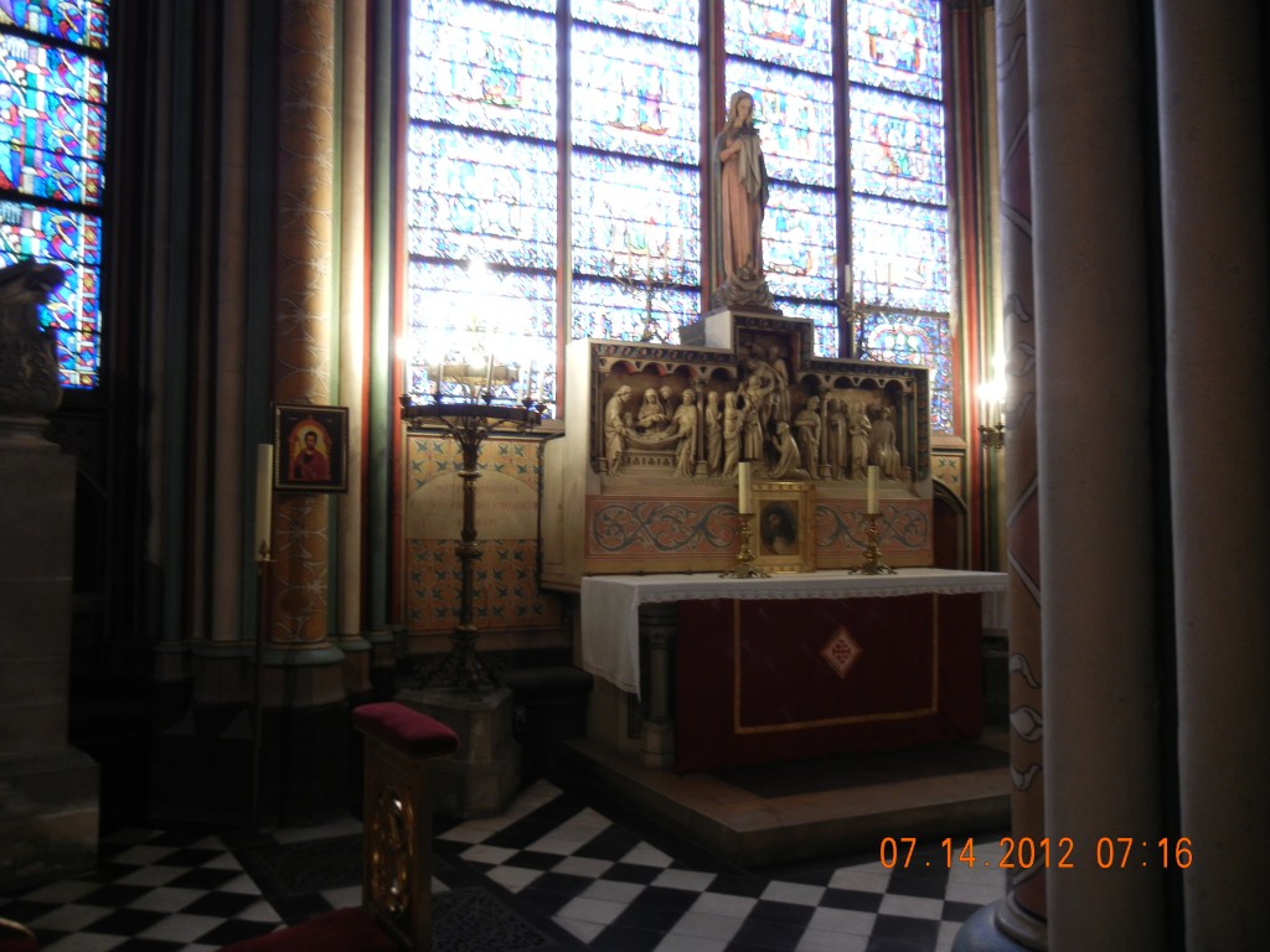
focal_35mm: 30
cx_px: 635
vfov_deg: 46.8
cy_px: 476
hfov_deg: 60.0
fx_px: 1101
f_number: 3.5
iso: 200
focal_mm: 5.4
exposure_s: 1/3.5
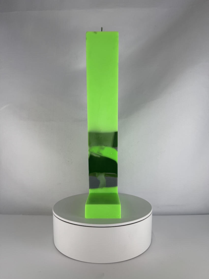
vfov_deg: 71.6
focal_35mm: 24
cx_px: 104
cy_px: 140
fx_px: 193
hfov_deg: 56.8
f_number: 1.78
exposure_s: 1/995
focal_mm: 6.76
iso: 100
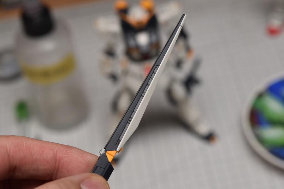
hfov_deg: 22.6
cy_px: 94
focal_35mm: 90
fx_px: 710
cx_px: 142
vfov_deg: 15.2
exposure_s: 1/125
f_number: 8
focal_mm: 60
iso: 250
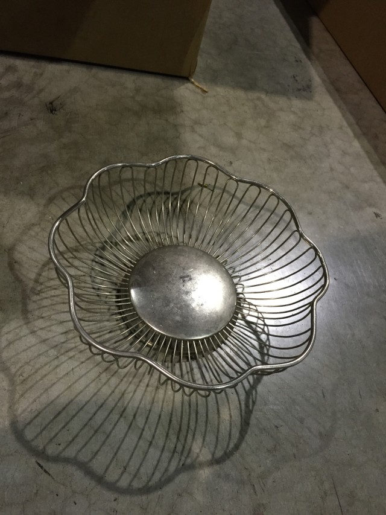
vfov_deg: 61.7
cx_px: 193
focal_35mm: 29
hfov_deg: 48.2
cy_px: 258
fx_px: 431
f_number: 2.2
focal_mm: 4.15
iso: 250
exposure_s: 1/24
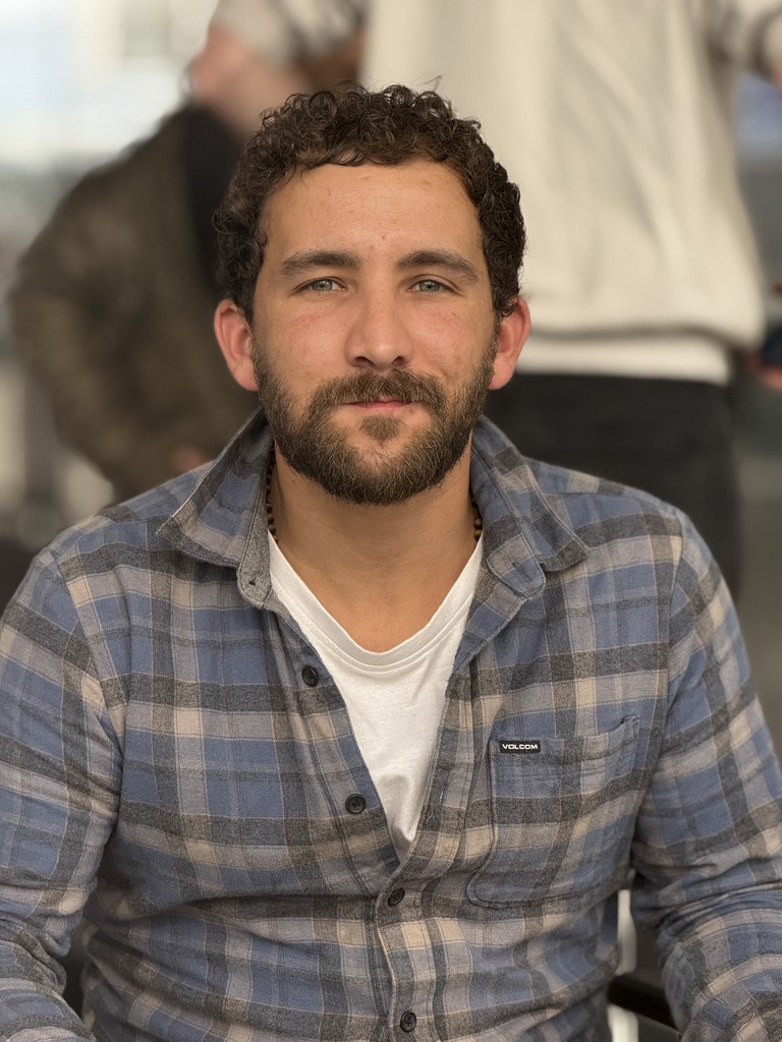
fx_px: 3615
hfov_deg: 12.3
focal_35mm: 120
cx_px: 391
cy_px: 521
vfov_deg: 16.4
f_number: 2.8
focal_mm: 15.66
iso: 125
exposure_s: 1/99
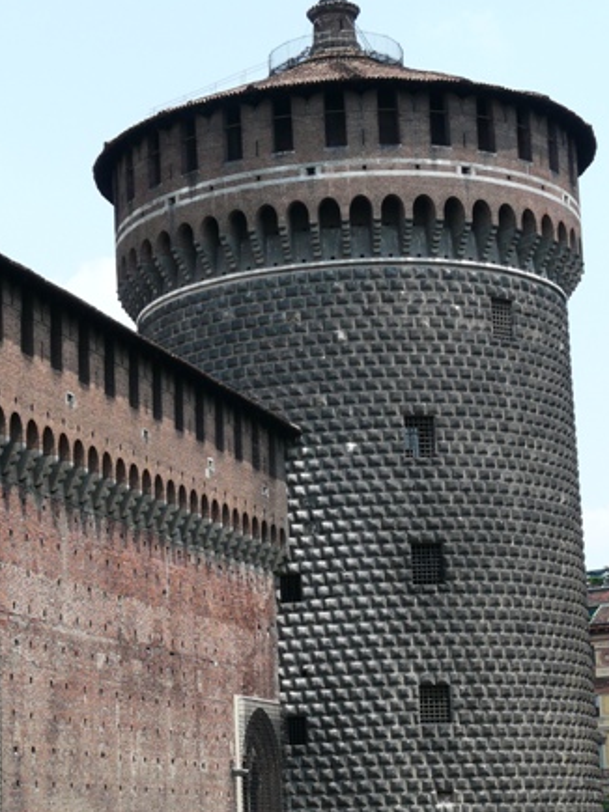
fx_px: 2018
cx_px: 198
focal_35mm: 86
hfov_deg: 17.1
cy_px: 495
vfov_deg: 22.7
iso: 100
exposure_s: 1/250
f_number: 5.6
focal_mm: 9
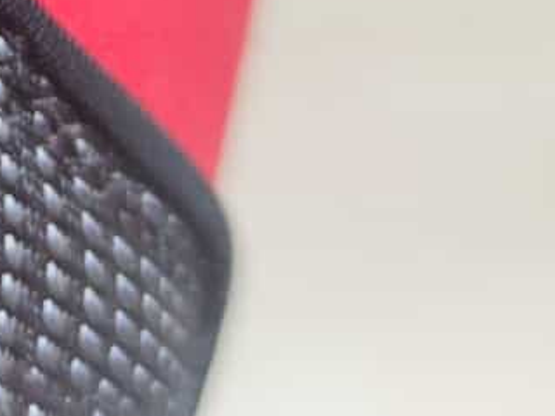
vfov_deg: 13.6
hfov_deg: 18.6
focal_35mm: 96
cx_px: -220
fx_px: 1539
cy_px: -361
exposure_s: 1/50
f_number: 1.69
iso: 223
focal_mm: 6.72
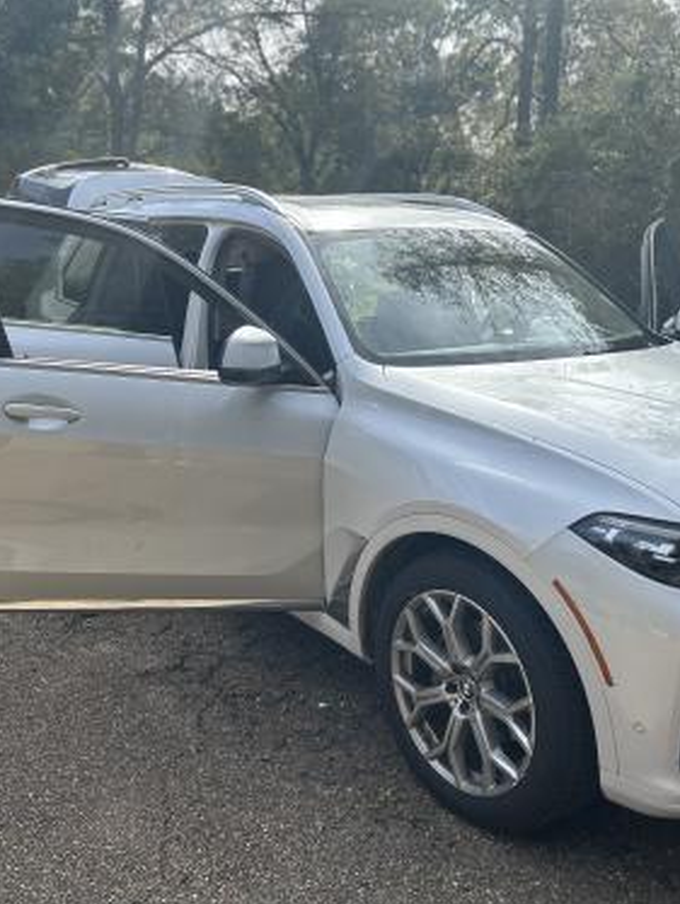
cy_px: 452
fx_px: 916
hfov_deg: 40.7
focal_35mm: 35
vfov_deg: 52.6
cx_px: 329
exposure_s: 1/1869
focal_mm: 5.7
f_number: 1.5
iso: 50
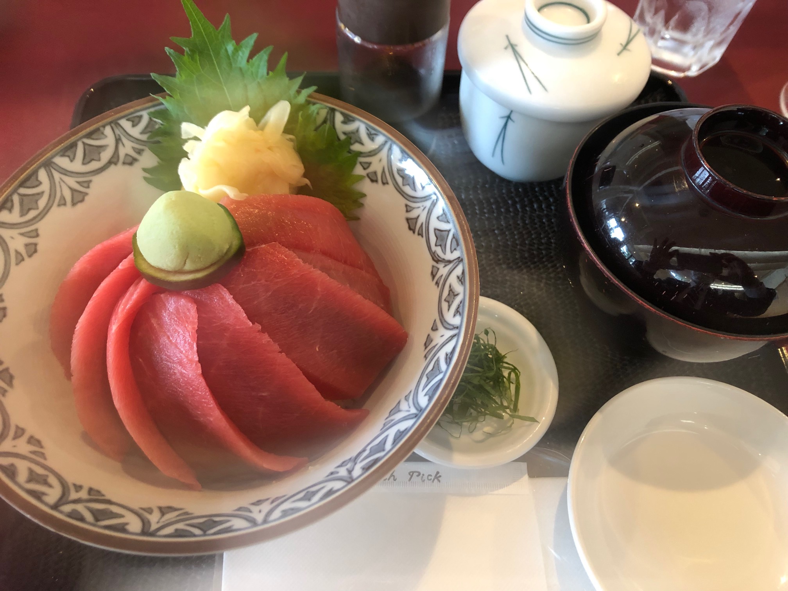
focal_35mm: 28
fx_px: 637
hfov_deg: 63.4
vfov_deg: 49.7
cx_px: 394
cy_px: 296
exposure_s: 1/15
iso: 64
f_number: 1.8
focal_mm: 3.99
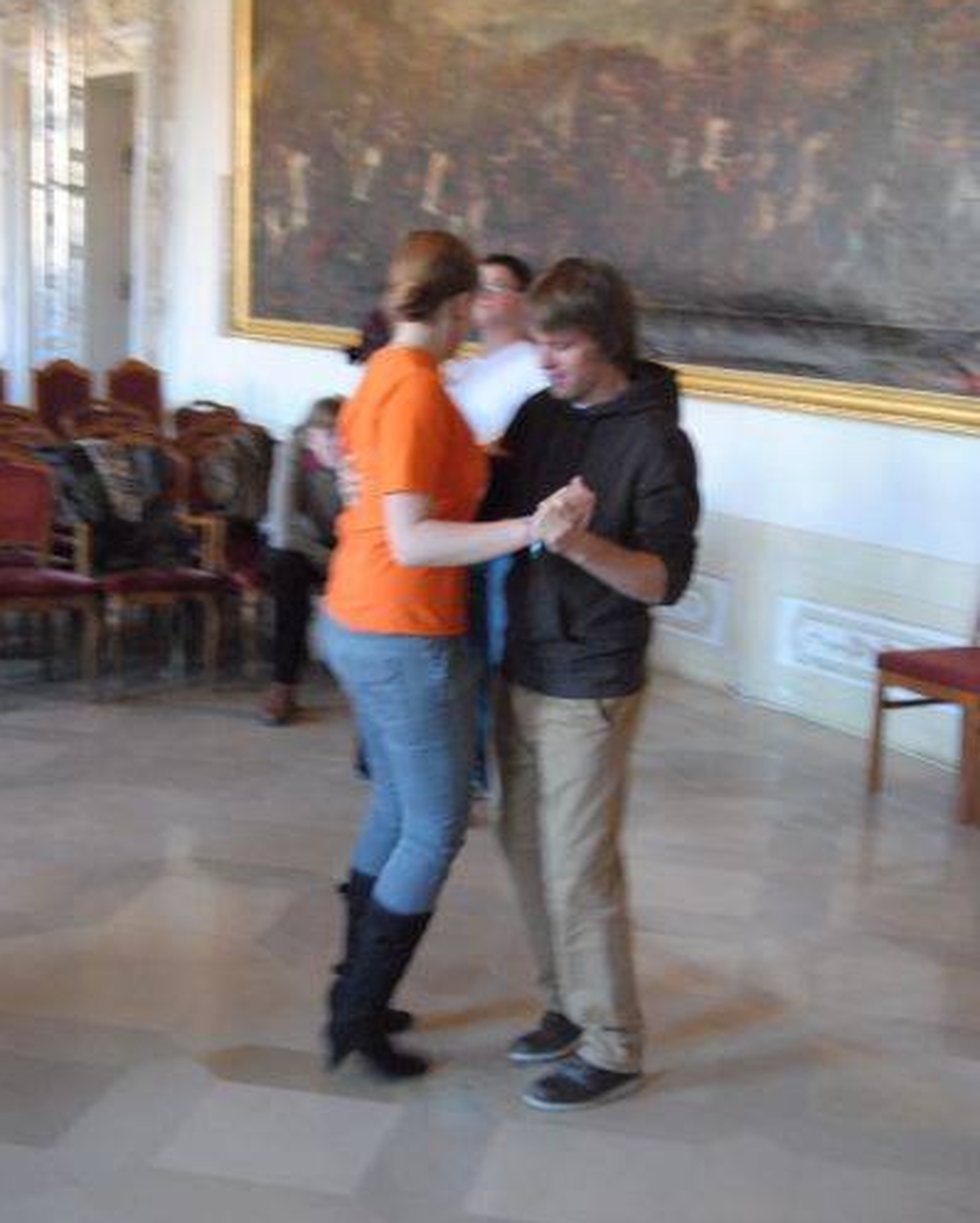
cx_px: 489
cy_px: 630
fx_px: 1848
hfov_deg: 29.7
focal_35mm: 51
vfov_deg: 36.6
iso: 1600
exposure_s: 1/40
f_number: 5
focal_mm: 30
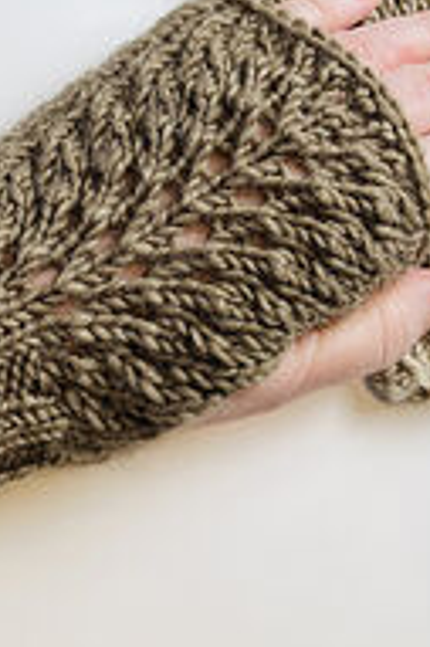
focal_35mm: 61
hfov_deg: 21.8
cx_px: 68
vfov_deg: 31.9
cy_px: 119
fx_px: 1095
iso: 25
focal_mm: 3.99
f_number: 1.8
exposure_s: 1/100
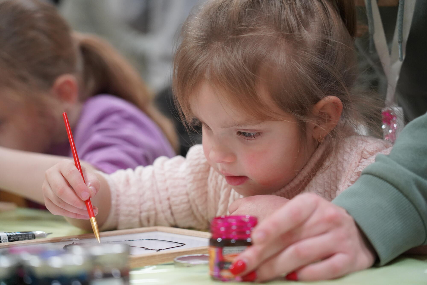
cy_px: 142
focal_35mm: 92
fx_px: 1091
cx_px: 214
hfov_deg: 22.1
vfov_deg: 14.9
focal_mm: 92
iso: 6400
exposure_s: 1/160
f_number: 4
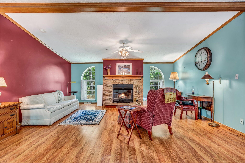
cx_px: 122
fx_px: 126
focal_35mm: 18
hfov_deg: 88.4
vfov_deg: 65.9
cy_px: 82
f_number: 8
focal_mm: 18.5
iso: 320
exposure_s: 1/2
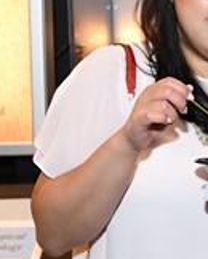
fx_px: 952
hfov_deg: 11.8
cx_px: 331
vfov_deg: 15.4
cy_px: 47
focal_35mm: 124
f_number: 3.5
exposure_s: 1/125
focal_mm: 26
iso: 800
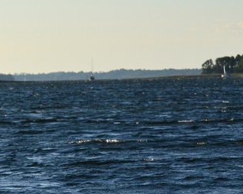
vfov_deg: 4.7
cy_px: 133
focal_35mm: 331
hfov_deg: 5.8
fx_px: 2382
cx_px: -112
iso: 560
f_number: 4.5
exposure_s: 1/8000
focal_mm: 75
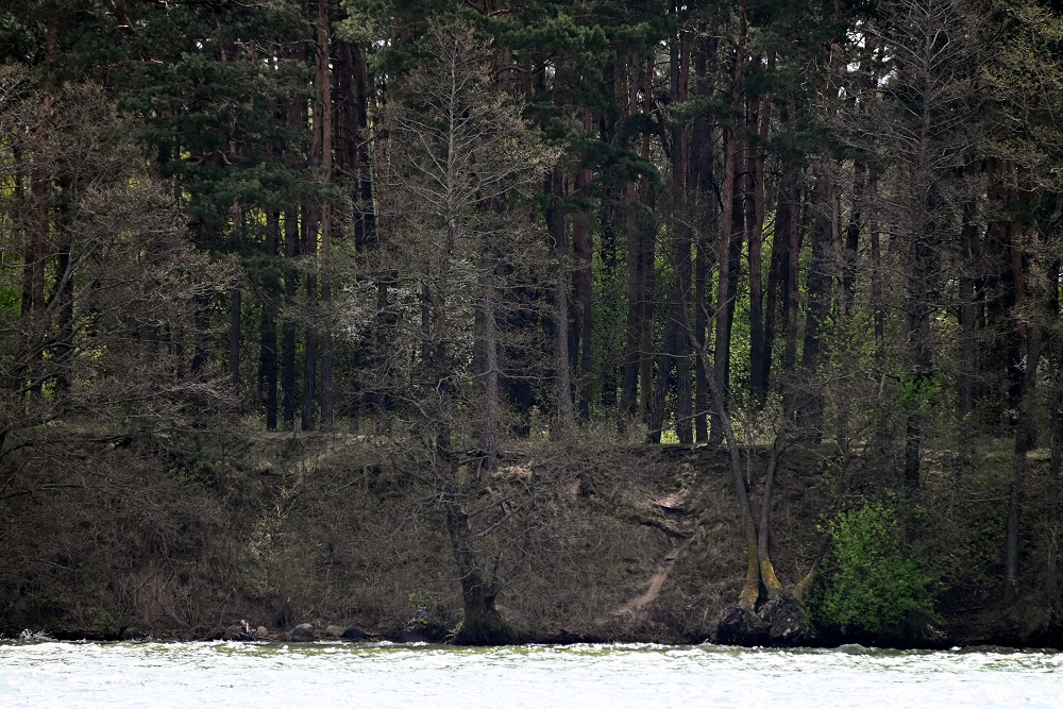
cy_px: 354
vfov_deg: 4.6
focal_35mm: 300
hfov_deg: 6.9
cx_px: 532
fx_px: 8859
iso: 400
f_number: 5.6
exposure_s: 1/800
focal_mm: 300
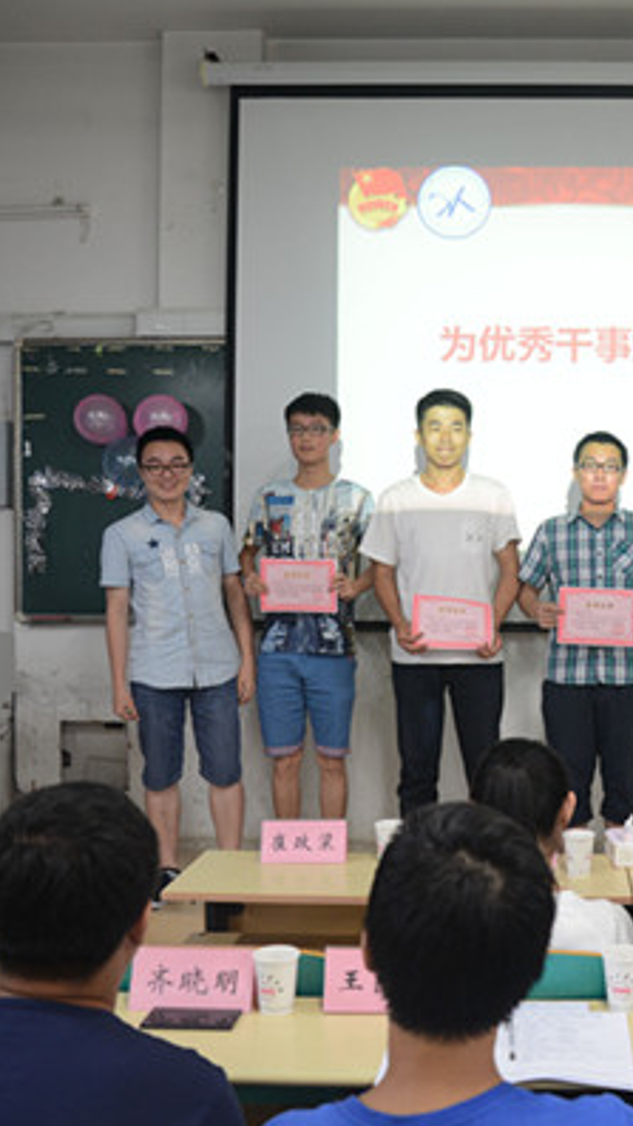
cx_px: 545
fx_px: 1135
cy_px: 564
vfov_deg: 52.8
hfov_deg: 30.1
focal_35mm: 38
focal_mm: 24
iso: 800
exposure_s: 1/30
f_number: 3.5
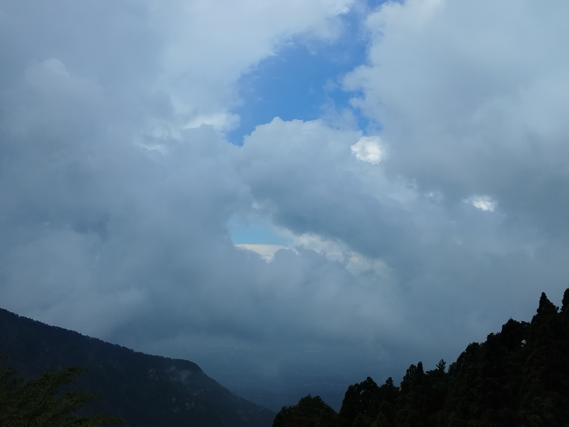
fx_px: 608
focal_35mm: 37
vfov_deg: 38.7
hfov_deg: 50.1
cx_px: 284
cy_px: 214
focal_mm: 6.24
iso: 100
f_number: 1.8
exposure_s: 1/1509
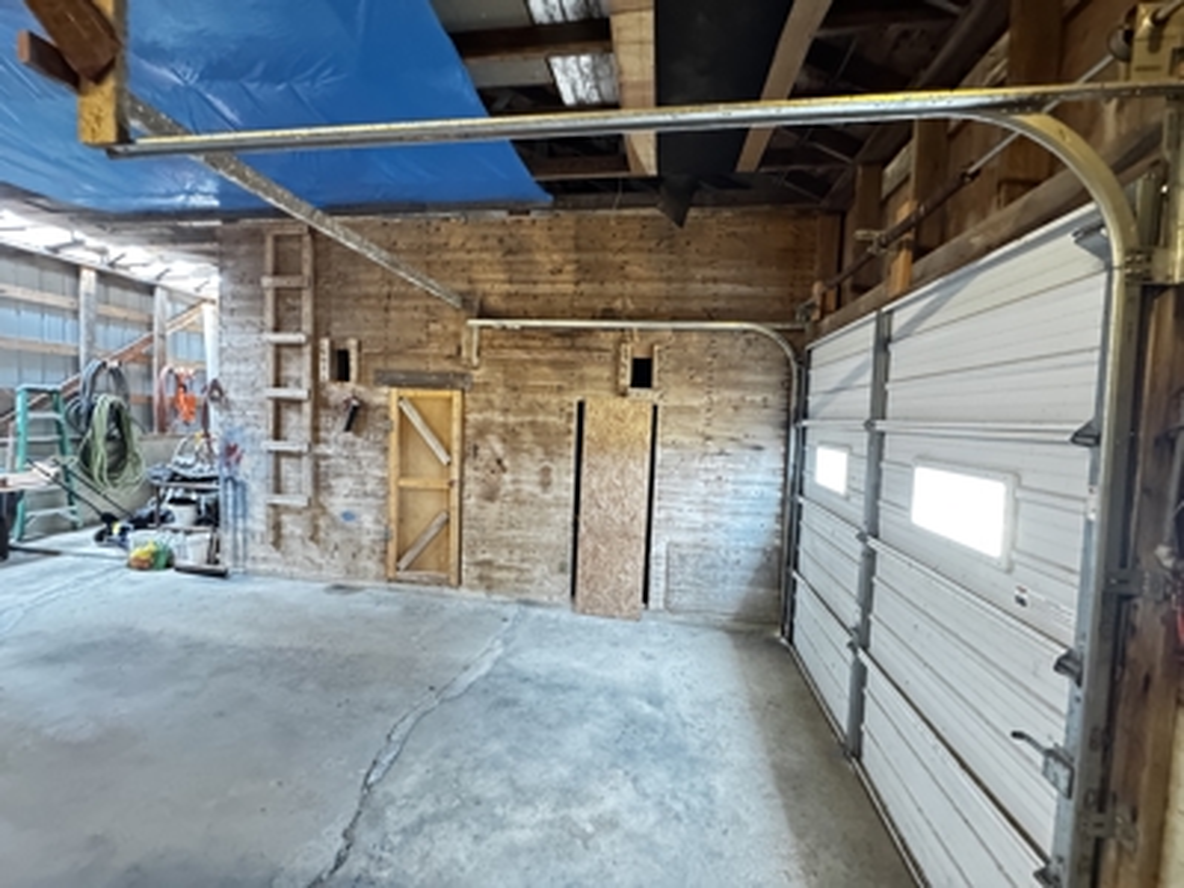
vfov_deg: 85.7
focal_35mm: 14
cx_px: 592
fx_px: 479
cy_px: 444
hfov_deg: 102.1
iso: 1600
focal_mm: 2.22
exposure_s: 1/30
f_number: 2.2
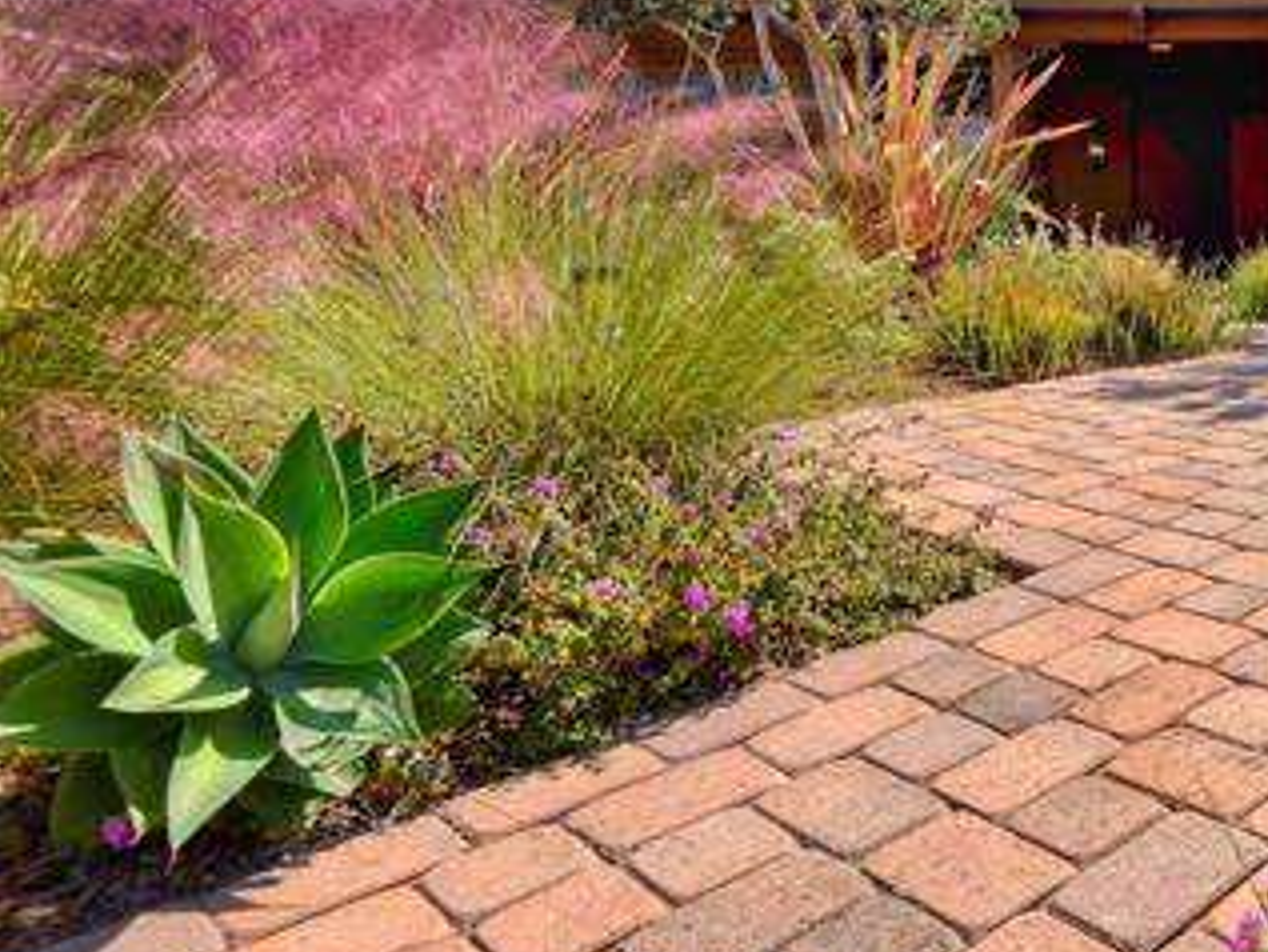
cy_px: 322
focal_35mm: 33
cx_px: 1276
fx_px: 1209
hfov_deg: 46.2
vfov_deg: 42.4
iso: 160
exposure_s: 1/640
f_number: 5.6
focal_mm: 17
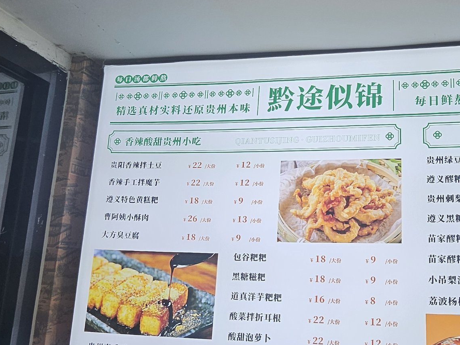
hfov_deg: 55.9
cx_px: 338
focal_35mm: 31
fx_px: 412
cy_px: 202
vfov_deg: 45.3
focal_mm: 1.74
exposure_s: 1/175
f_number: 2.2
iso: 32
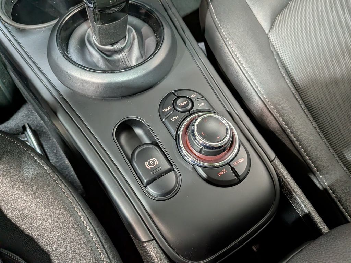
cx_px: 176
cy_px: 132
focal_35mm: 24
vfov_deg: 56.8
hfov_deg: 71.6
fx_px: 243
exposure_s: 1/41.9
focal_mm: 4.53
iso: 146
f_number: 1.7
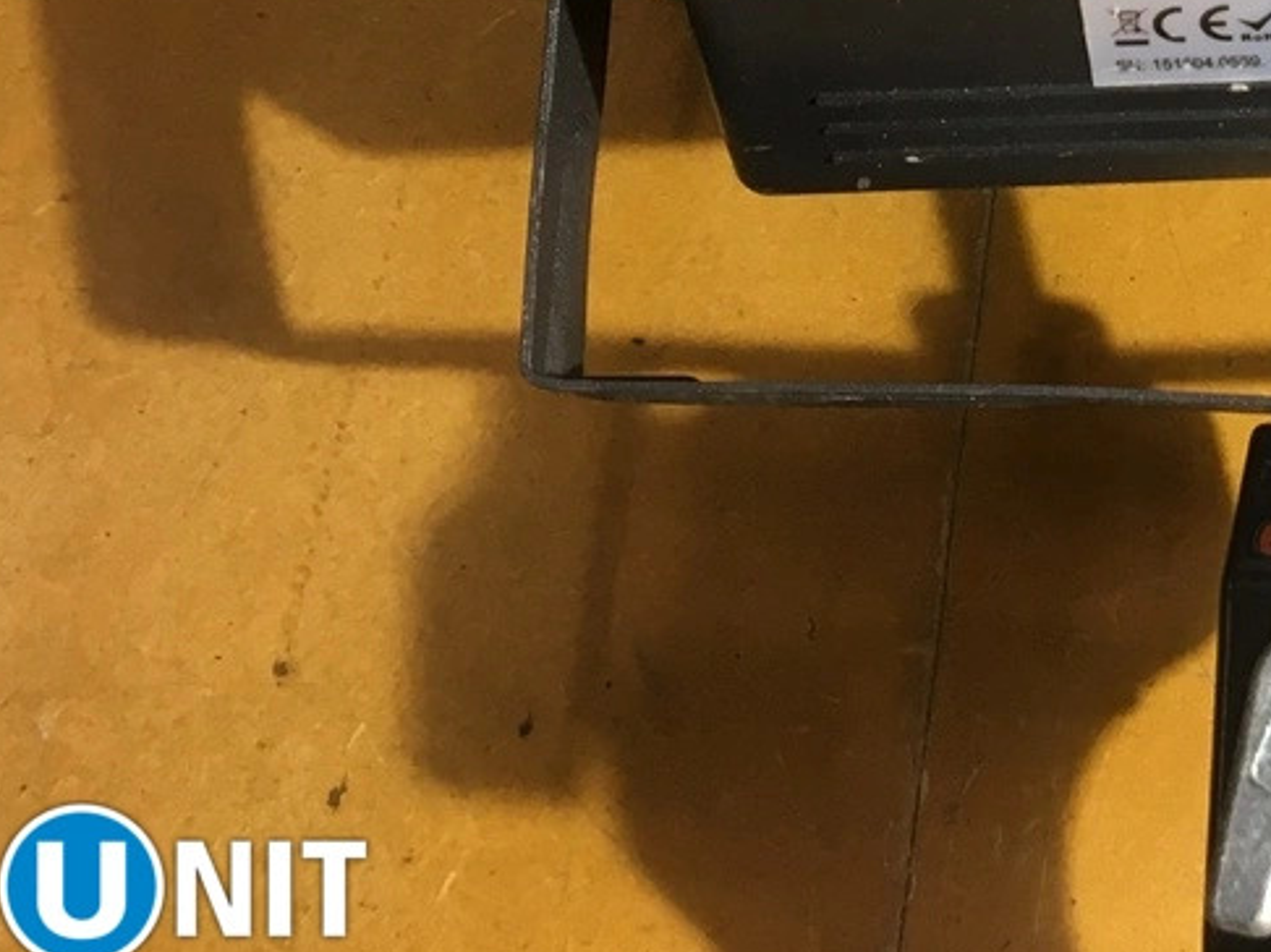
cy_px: -384
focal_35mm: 86
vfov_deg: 16.0
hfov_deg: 21.6
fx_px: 3156
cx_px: 1407
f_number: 2.2
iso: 64
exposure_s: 1/33
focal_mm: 4.15
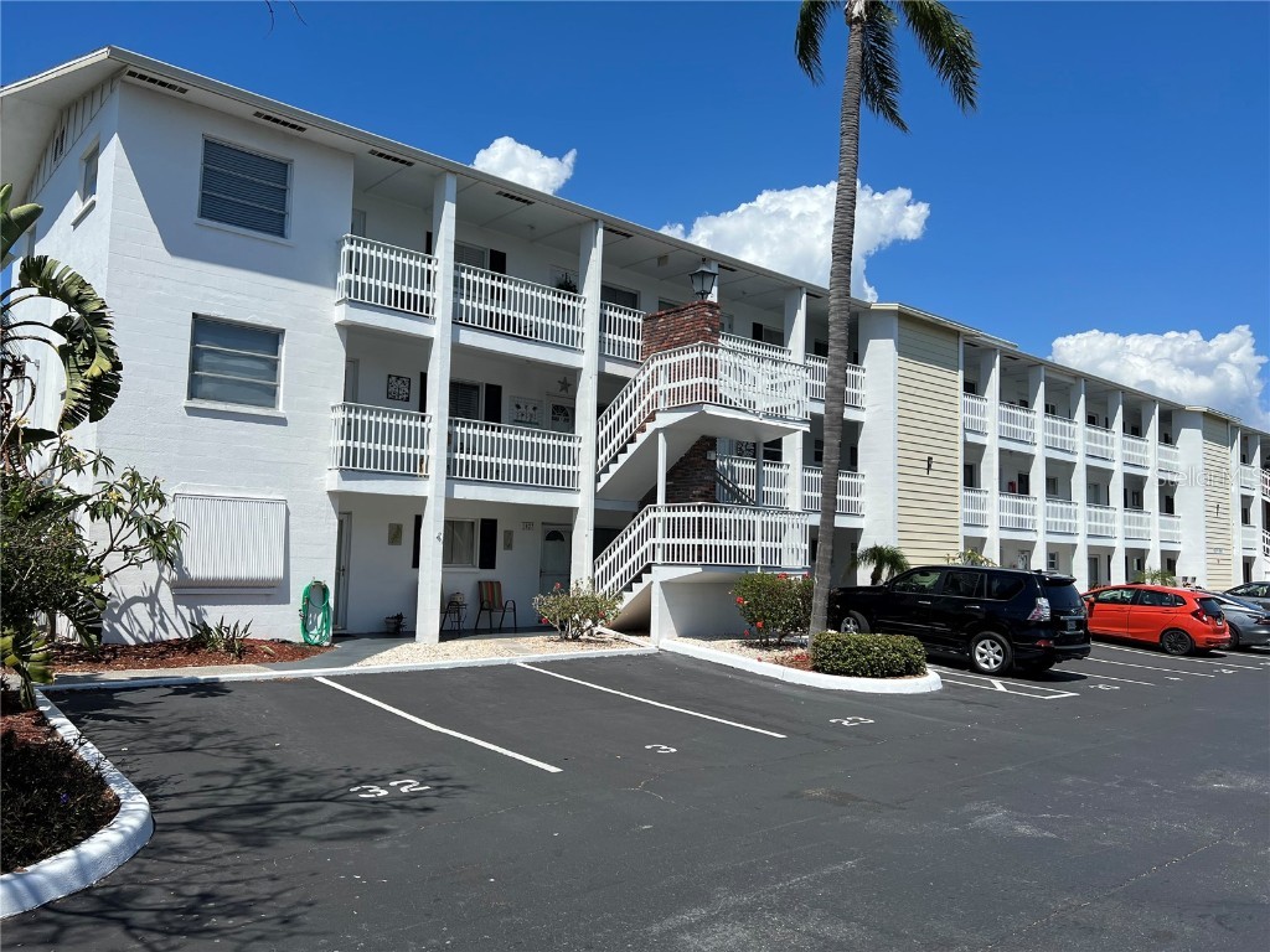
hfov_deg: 67.3
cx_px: 635
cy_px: 476
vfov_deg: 53.1
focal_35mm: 26
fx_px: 954
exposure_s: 1/7463
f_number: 1.5
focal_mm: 5.7
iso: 50
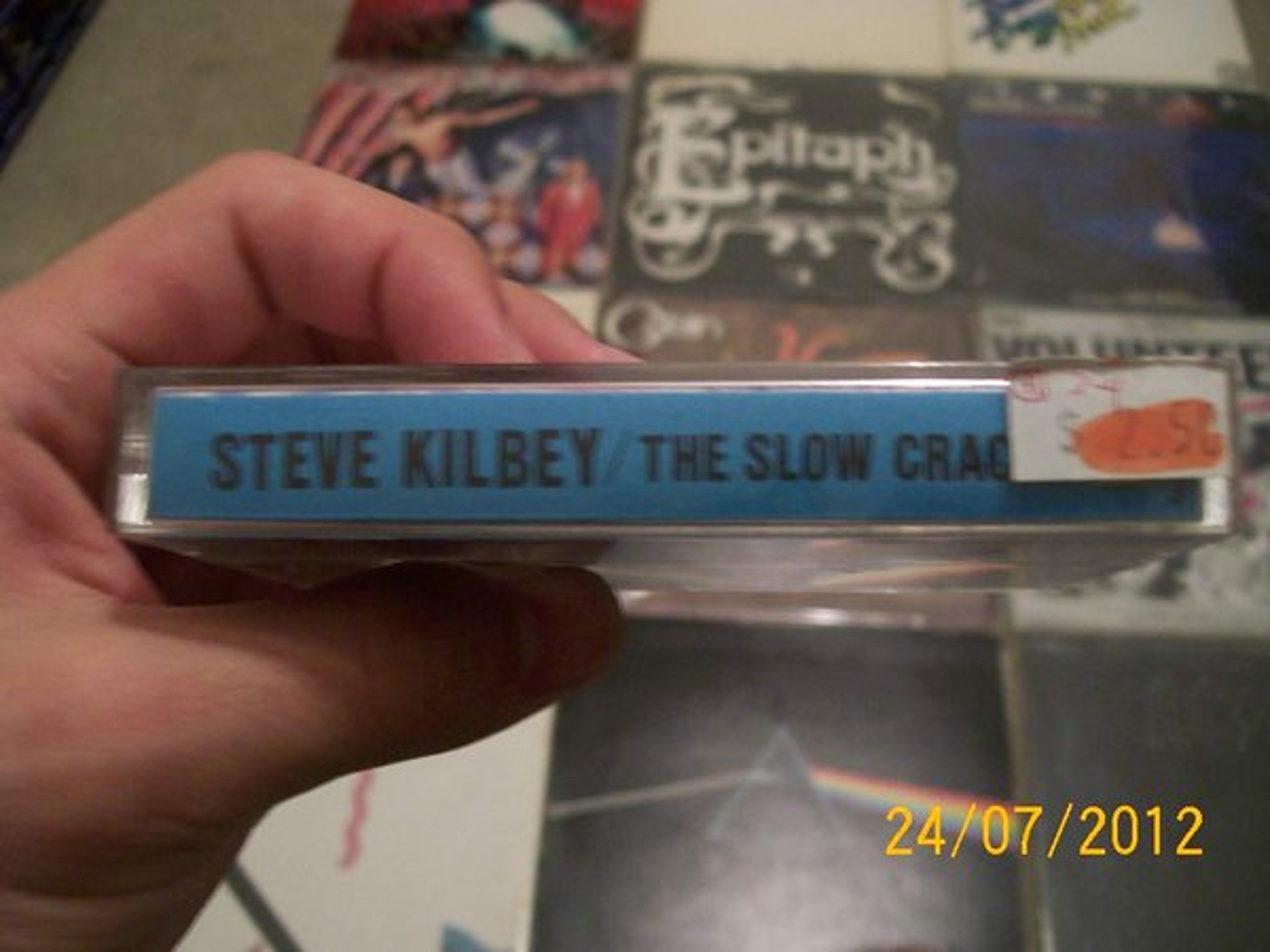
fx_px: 1321
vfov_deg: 39.7
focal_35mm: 36
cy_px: 476
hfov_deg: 51.4
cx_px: 635
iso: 160
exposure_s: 1/8
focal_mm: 6
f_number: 2.7
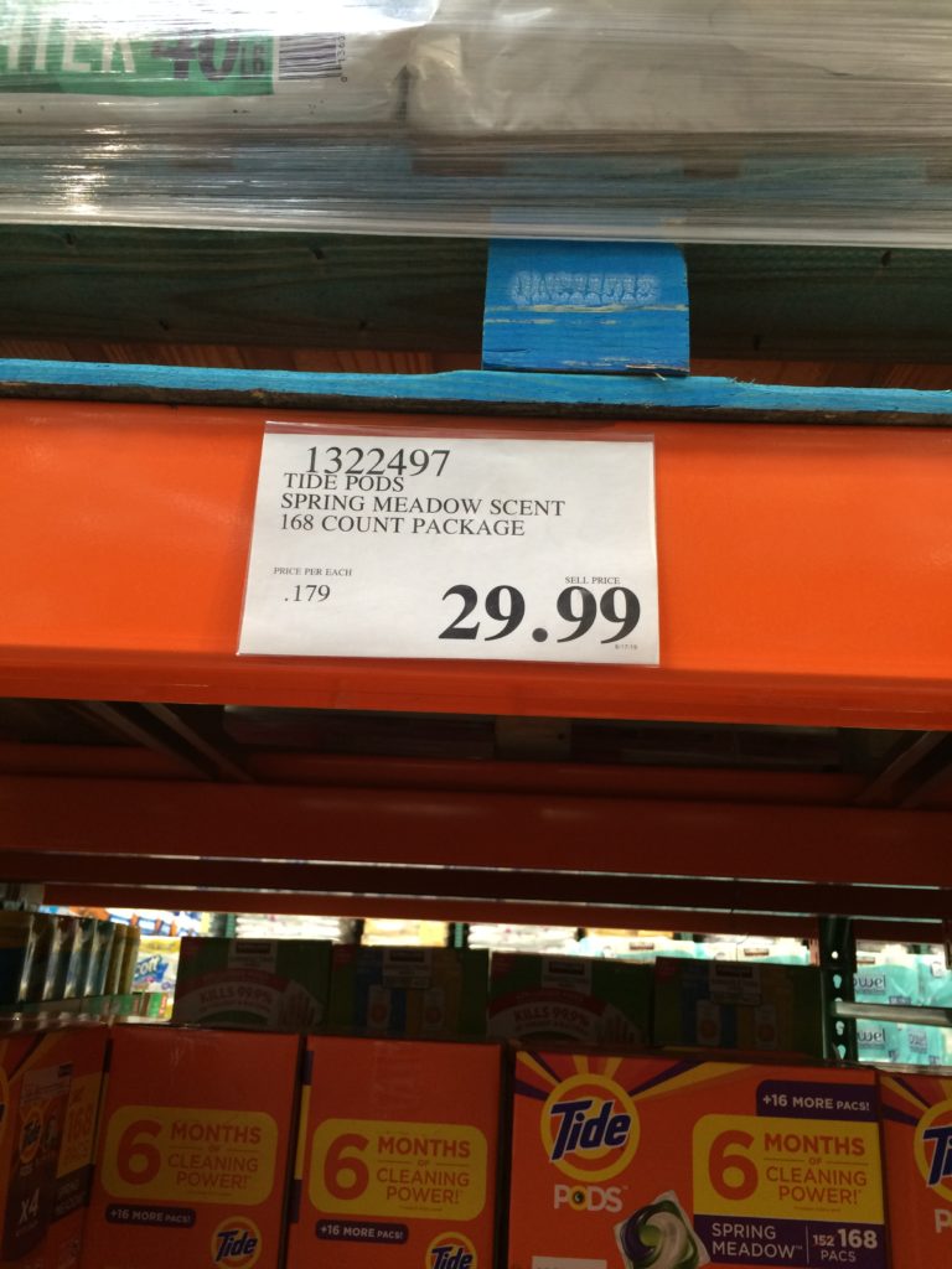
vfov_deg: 61.7
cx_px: 476
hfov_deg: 48.2
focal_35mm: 29
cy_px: 634
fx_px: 1063
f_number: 2.2
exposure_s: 1/30
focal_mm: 4.15
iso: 80
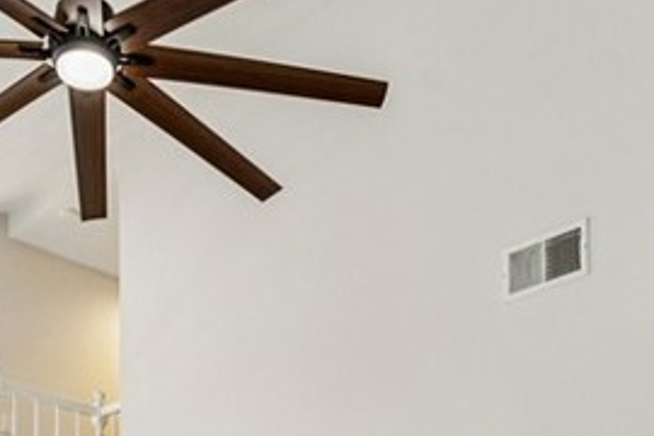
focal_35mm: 53
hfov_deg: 37.5
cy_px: 734
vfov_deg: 20.1
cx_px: 296
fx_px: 963
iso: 400
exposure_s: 1/10
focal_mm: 14
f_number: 8
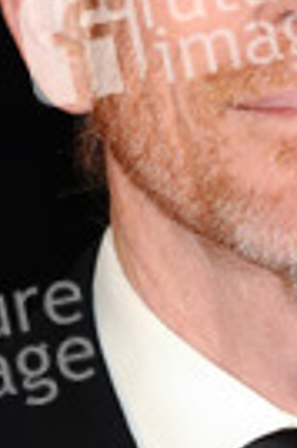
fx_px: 11128
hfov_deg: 1.5
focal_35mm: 897
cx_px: 289
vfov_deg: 2.3
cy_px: 194
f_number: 4.5
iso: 320
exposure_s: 1/250
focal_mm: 200
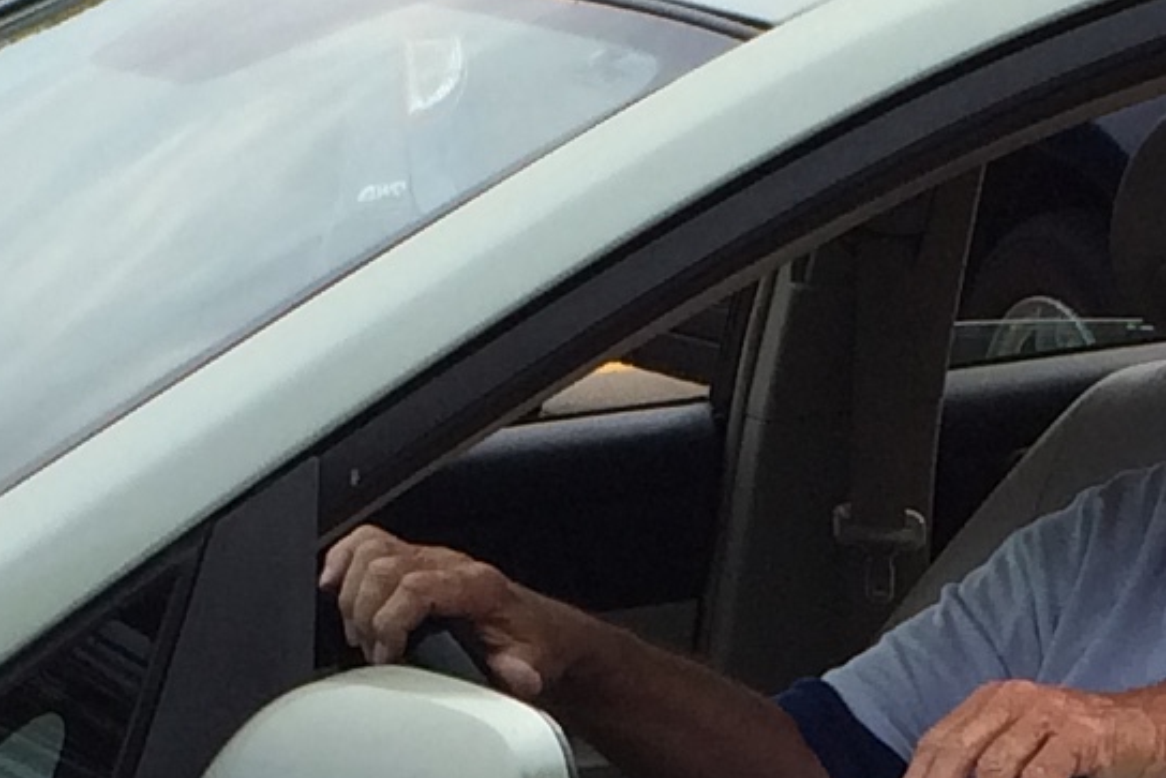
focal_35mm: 181
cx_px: 793
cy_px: 1230
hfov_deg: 11.3
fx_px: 5864
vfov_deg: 7.4
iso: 32
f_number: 2.2
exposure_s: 1/1709
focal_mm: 4.15
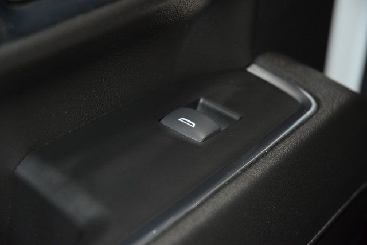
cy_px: 122
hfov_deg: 19.5
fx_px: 1071
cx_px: 184
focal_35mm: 105
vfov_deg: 13.0
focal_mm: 70
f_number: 4.5
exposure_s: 1/125
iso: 2200
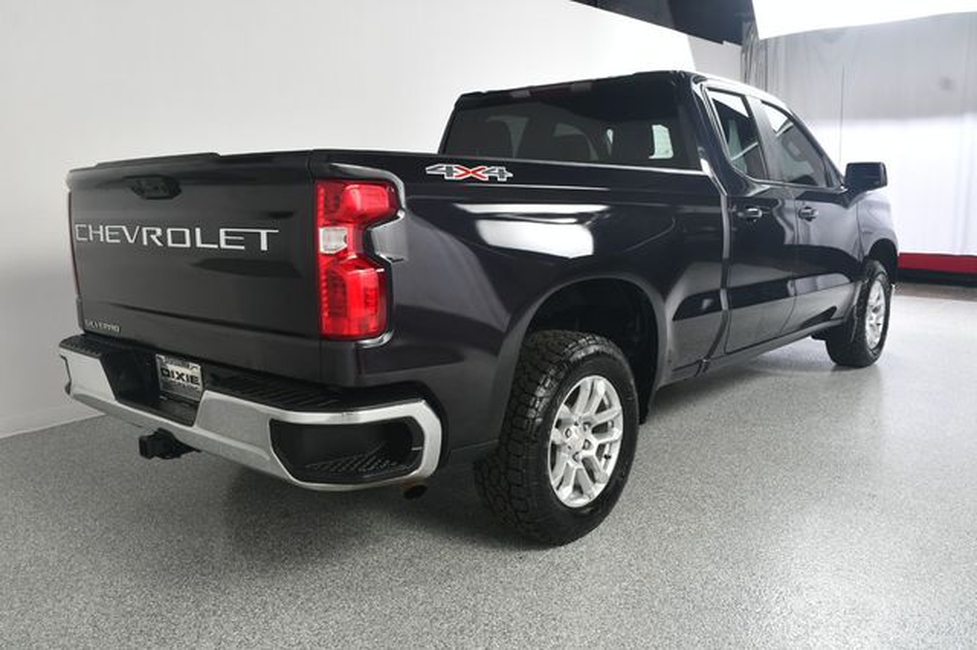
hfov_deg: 62.0
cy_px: 325
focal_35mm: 30
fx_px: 814
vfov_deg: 43.6
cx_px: 488
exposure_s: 1/160
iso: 100
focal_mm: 20
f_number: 8
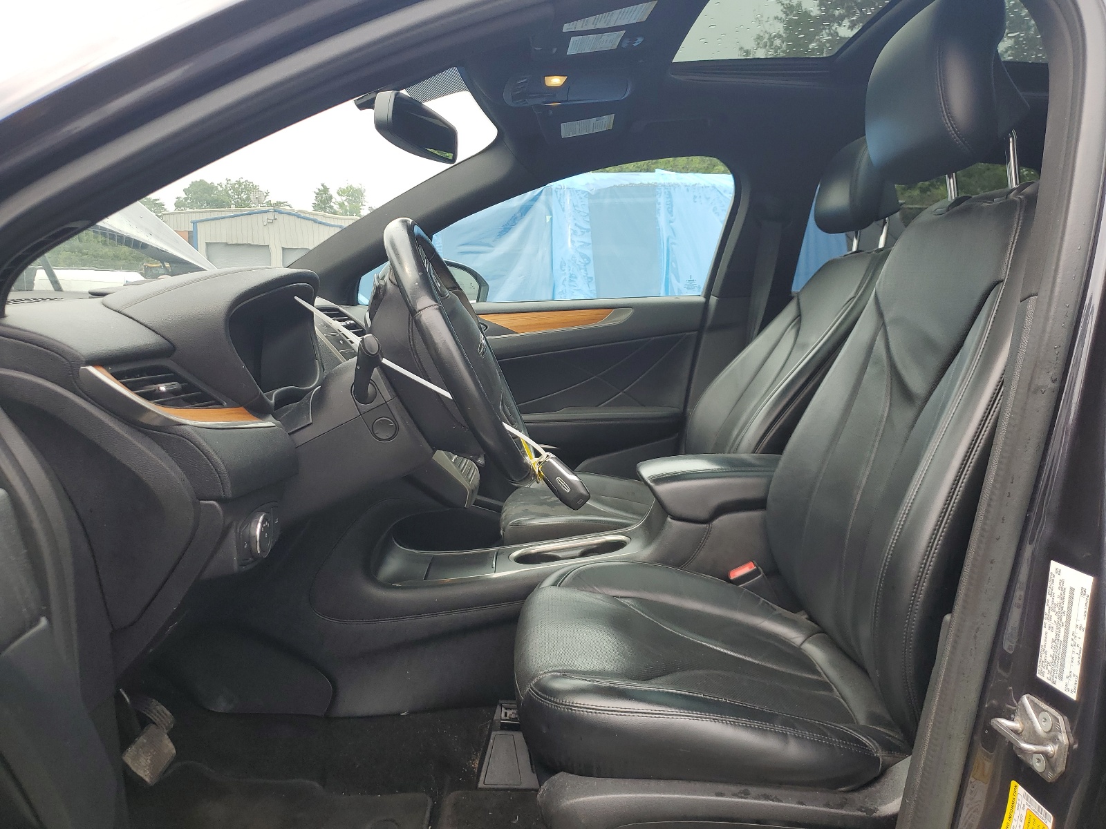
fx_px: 831
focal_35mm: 26
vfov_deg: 53.1
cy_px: 414
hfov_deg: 67.3
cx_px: 553
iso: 50
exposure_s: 1/455
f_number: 1.5
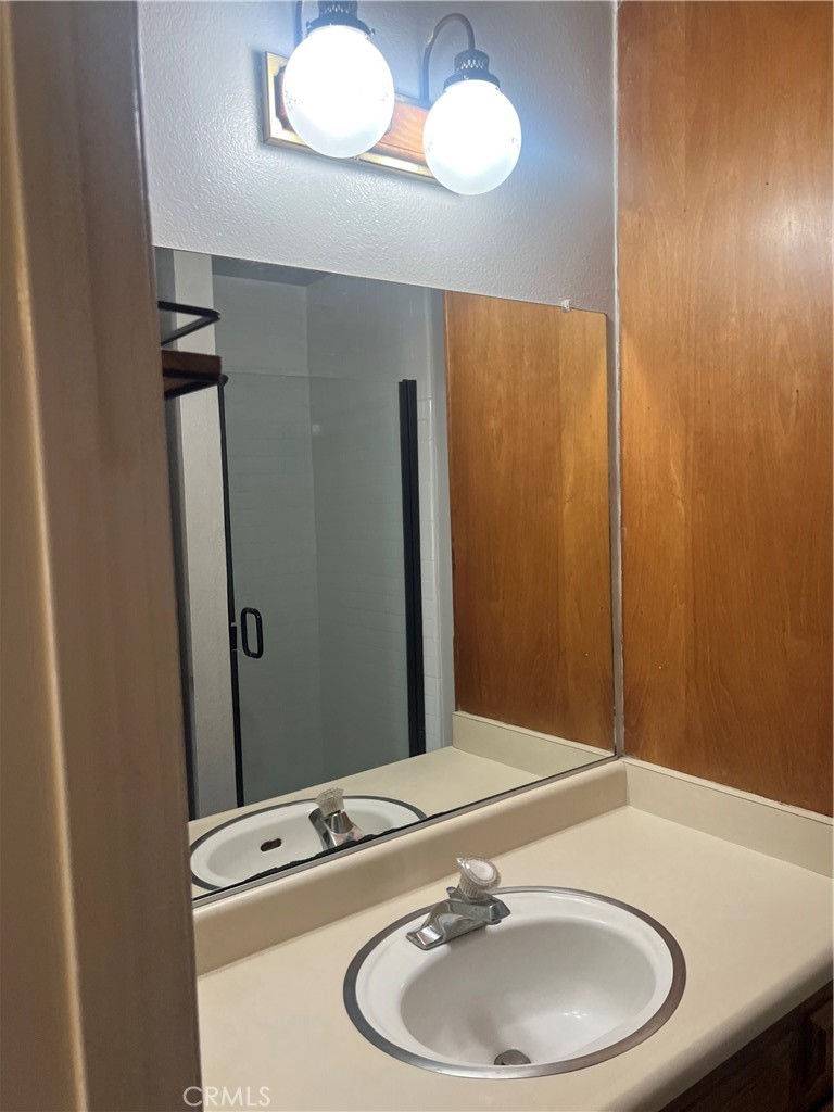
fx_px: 835
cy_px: 556
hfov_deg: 53.1
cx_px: 417
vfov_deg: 67.3
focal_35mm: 26
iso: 125
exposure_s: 1/120
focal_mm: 5.7
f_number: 1.5
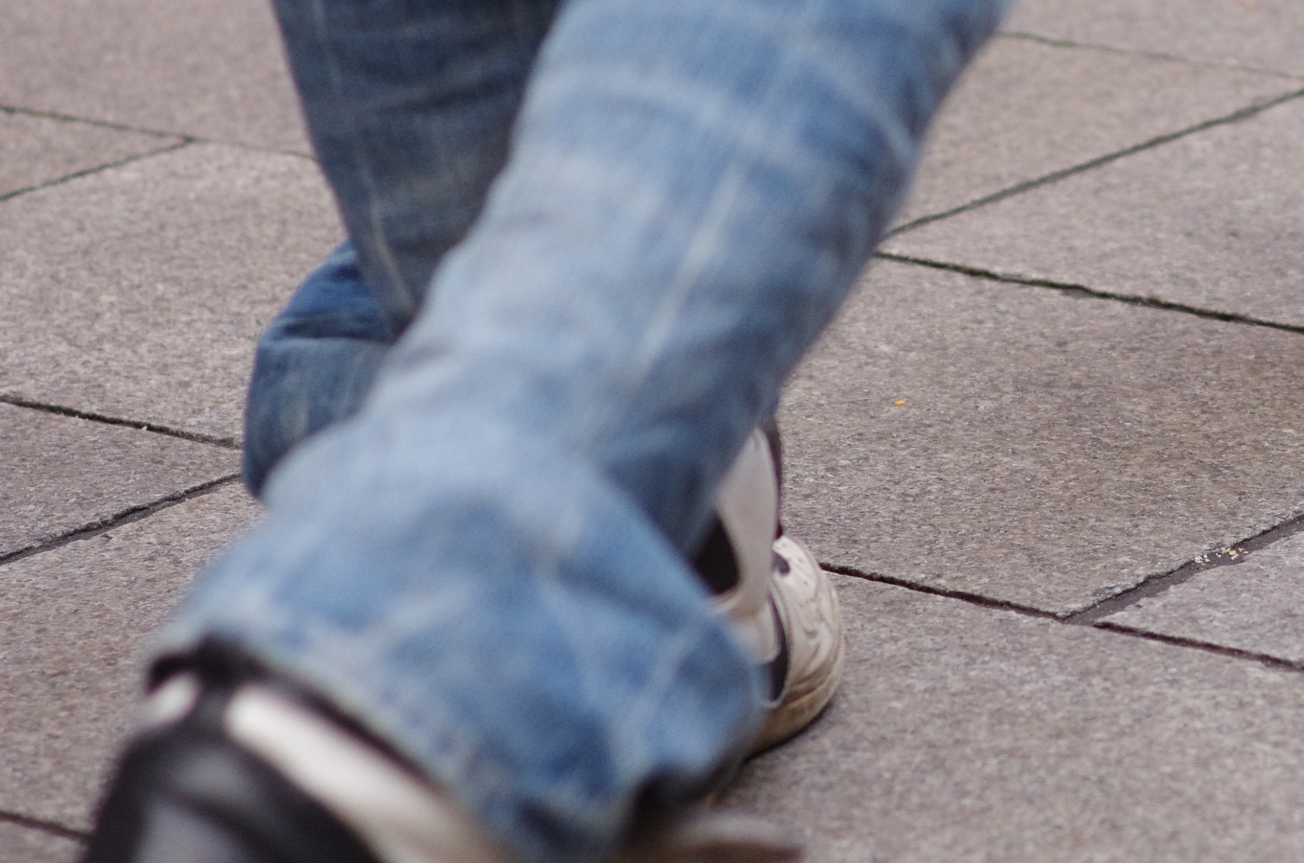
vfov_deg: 6.7
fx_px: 7337
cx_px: 1195
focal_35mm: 203
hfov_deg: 10.1
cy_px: 296
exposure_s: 1/1000
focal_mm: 70
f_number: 3.2
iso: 1250
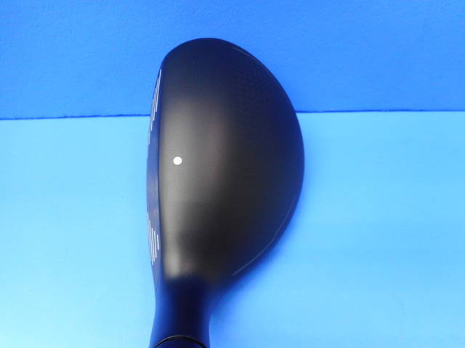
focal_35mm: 25
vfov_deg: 54.9
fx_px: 336
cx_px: 232
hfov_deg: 69.4
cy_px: 174
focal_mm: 4.5
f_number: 3.7
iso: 220
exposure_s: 1/30
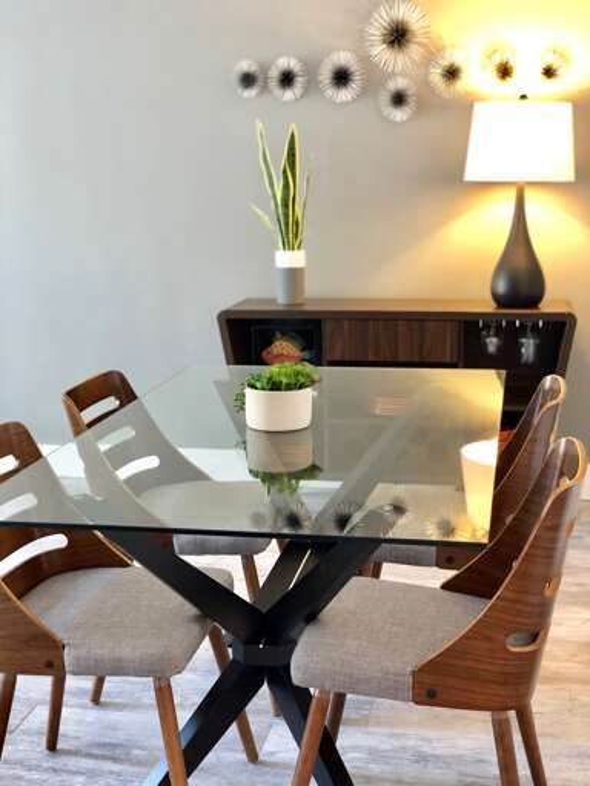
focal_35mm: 52
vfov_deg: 36.8
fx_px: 1182
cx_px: 295
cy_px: 393
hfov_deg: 28.0
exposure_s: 1/17
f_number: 2.4
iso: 160
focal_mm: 6
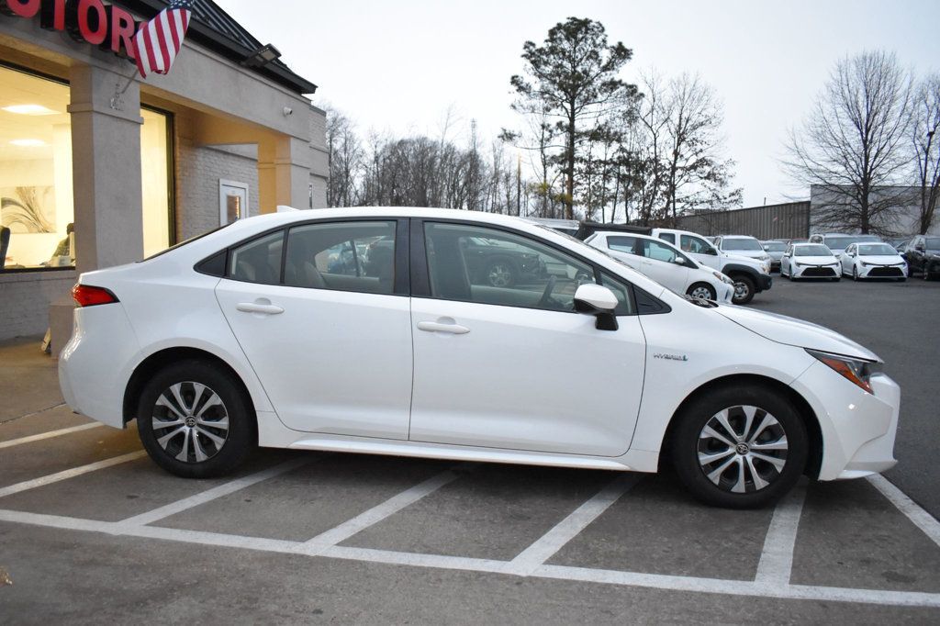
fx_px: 783
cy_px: 313
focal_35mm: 30
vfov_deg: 43.6
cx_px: 470
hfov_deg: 61.9
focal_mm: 20
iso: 3200
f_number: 3.5
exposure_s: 1/125
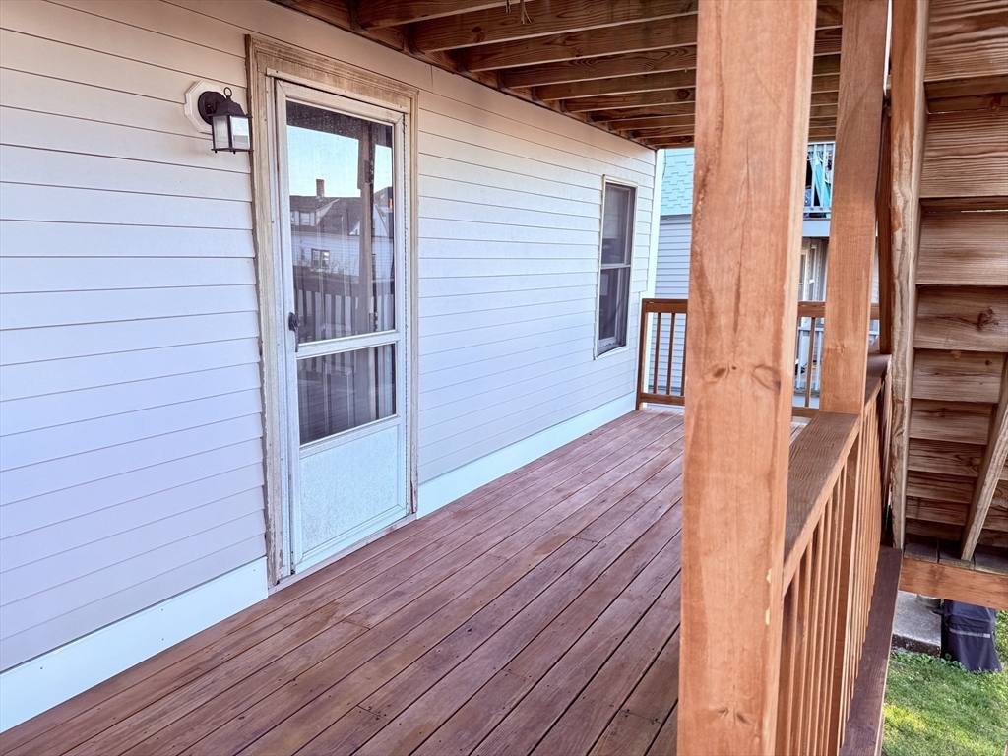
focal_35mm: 24
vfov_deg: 56.8
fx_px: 699
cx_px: 504
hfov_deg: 71.6
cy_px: 378
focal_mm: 6.76
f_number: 1.78
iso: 100
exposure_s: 1/174
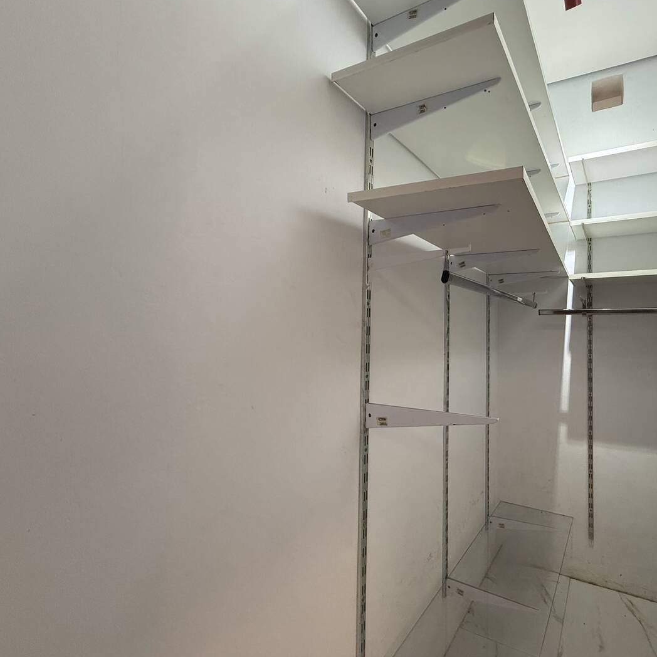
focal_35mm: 17
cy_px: 320
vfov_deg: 83.9
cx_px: 446
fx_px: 365
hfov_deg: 80.7
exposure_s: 1/120
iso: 400
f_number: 2.2
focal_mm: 2.22
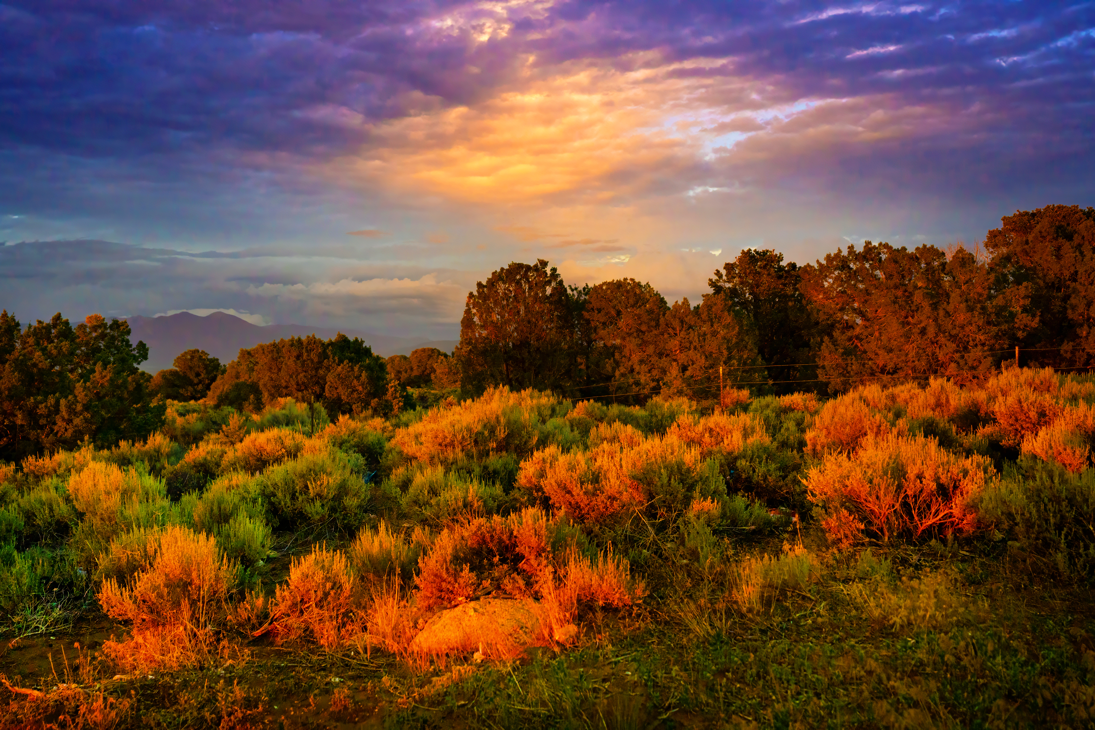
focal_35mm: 35
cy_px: 365
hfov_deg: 54.4
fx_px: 1065
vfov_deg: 37.9
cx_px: 548
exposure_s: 1/5000
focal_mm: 35
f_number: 3.2
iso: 2500
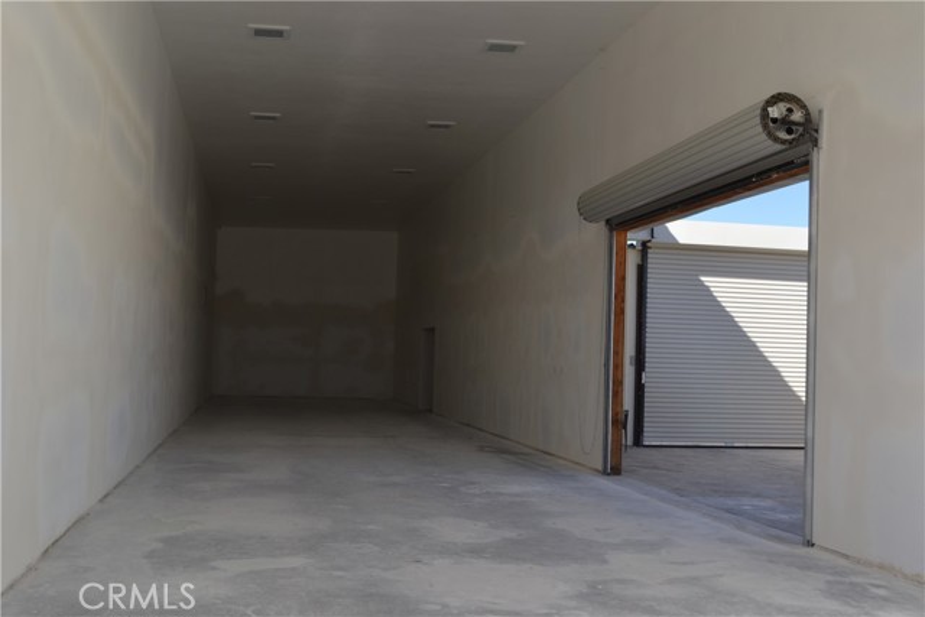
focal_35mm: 39
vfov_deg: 34.2
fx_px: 1002
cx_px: 462
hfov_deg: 49.5
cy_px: 308
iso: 100
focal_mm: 26
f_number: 6.3
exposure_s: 1/200
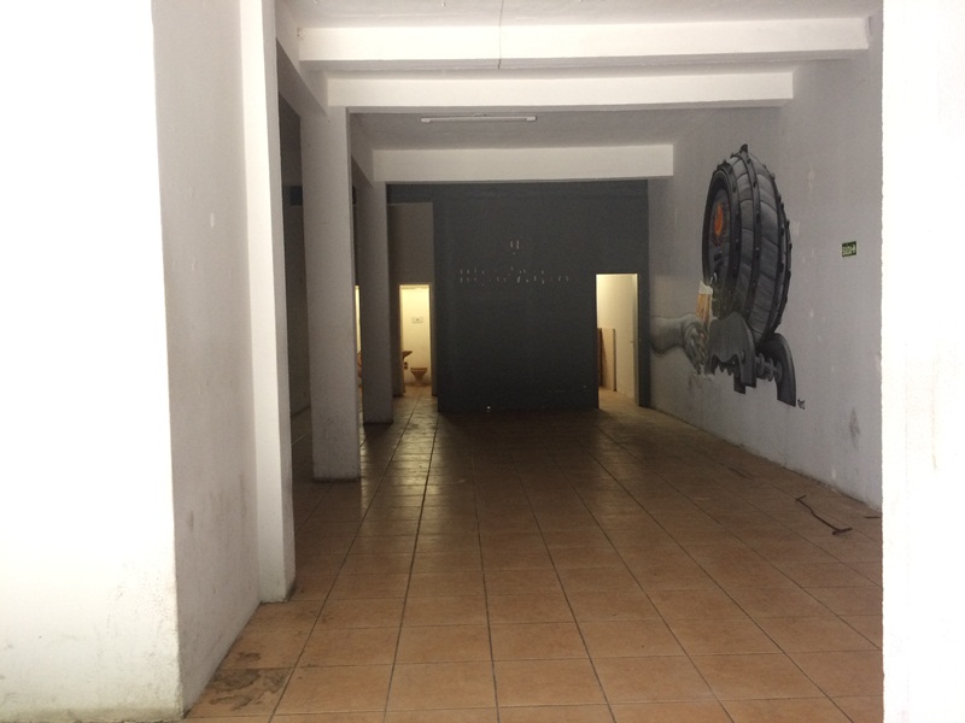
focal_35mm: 29
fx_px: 808
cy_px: 362
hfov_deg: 61.7
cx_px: 482
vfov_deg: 48.2
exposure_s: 1/30
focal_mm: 4.15
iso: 160
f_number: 2.2
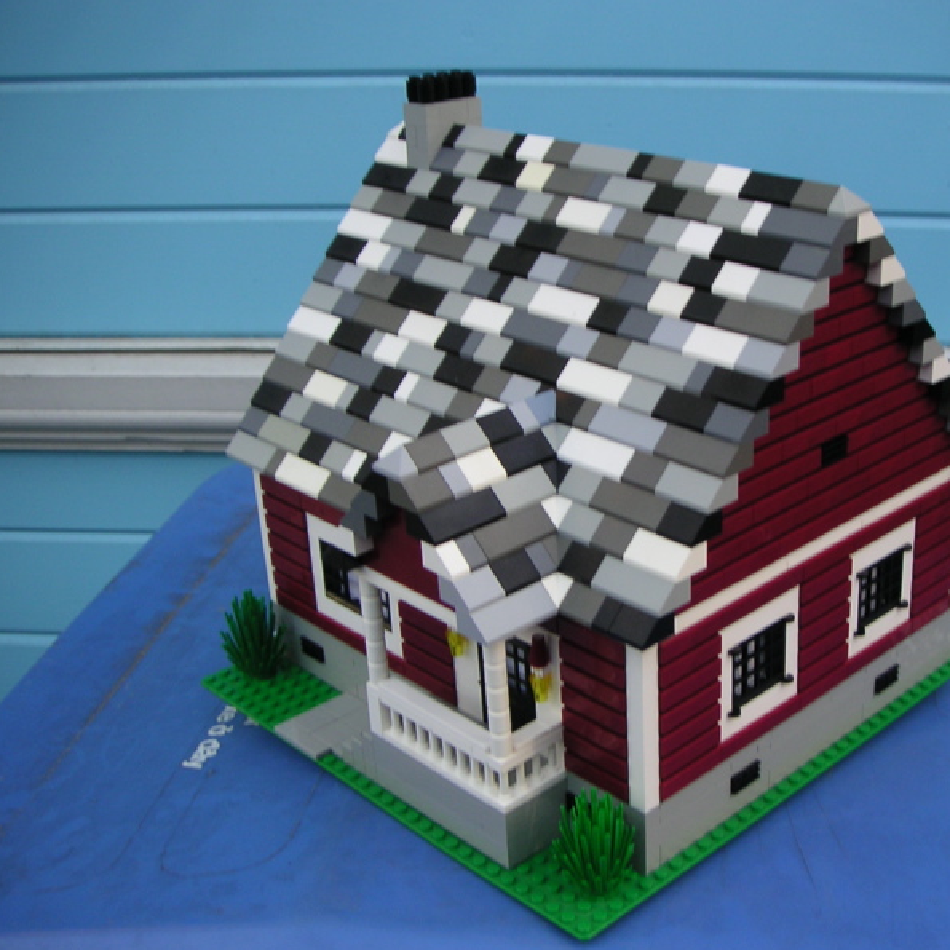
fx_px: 1366
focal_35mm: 44
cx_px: 594
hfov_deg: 38.1
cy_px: 477
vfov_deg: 38.3
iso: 50
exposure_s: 1/45
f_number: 2.8
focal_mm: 5.7
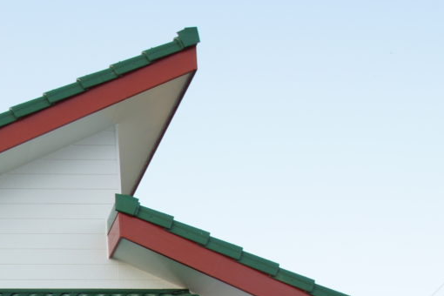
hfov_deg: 26.3
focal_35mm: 71
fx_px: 870
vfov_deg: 17.4
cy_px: 442
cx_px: -49
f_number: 6.3
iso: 100
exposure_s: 1/60
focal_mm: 15
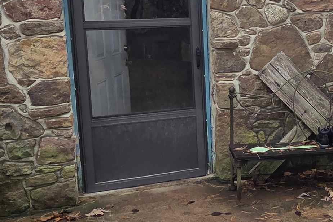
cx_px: 294
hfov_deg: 40.6
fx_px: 416
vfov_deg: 29.5
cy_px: 60
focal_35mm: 45
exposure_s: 1/568
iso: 50
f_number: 2.2
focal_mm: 2.2
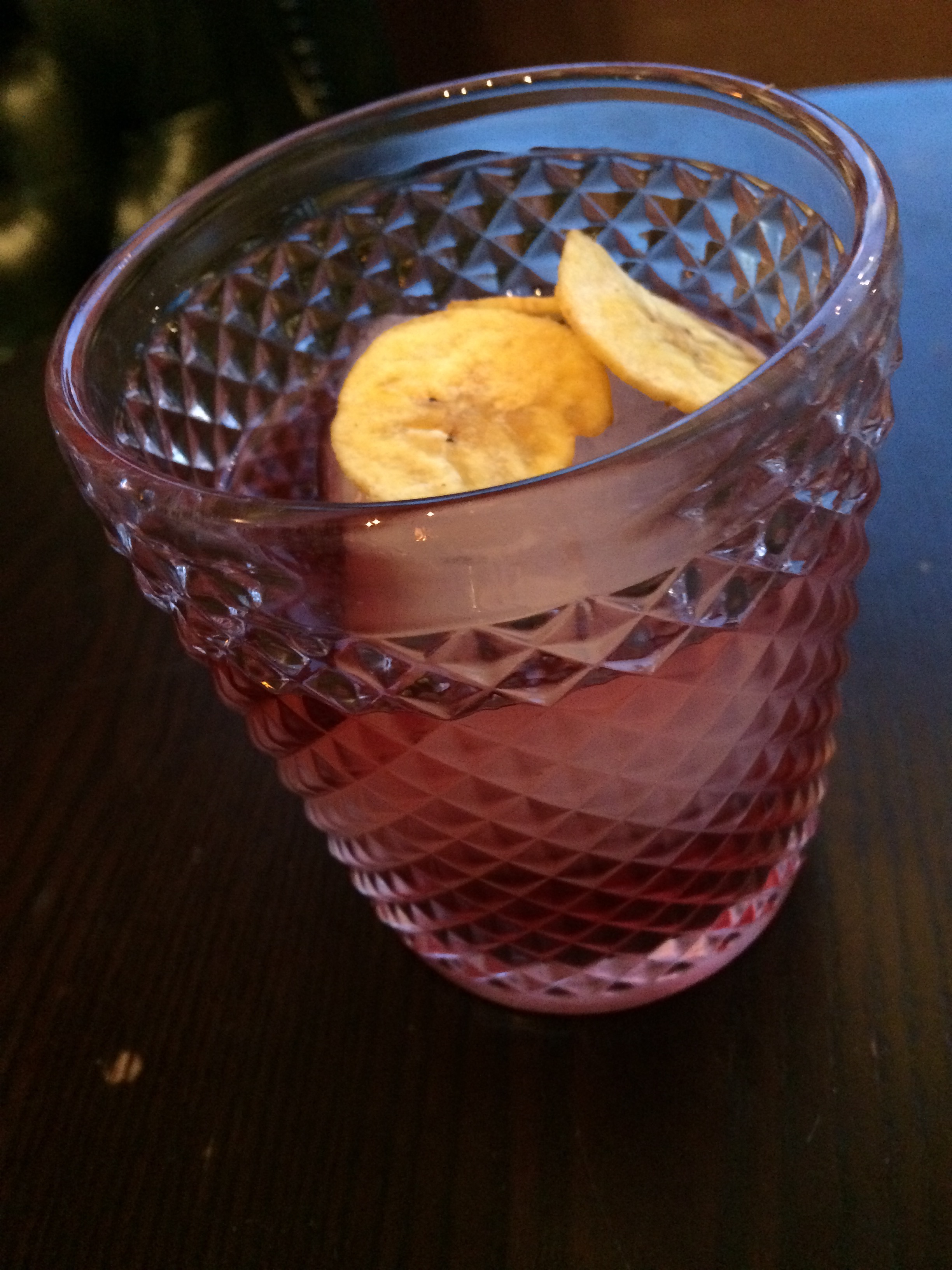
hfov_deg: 48.2
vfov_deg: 61.7
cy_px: 635
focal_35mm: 29
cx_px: 476
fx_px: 1063
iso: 400
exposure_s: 1/17
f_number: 2.2
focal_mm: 4.15
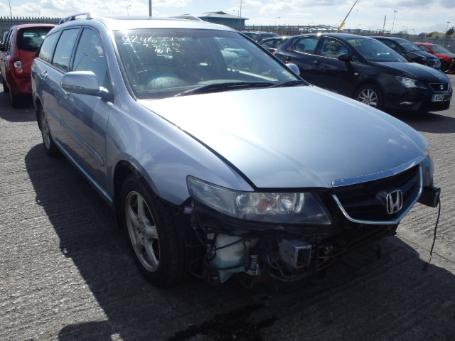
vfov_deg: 49.7
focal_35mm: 28
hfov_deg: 63.4
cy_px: 170
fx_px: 368
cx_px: 228
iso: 125
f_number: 11
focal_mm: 5
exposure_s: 1/160
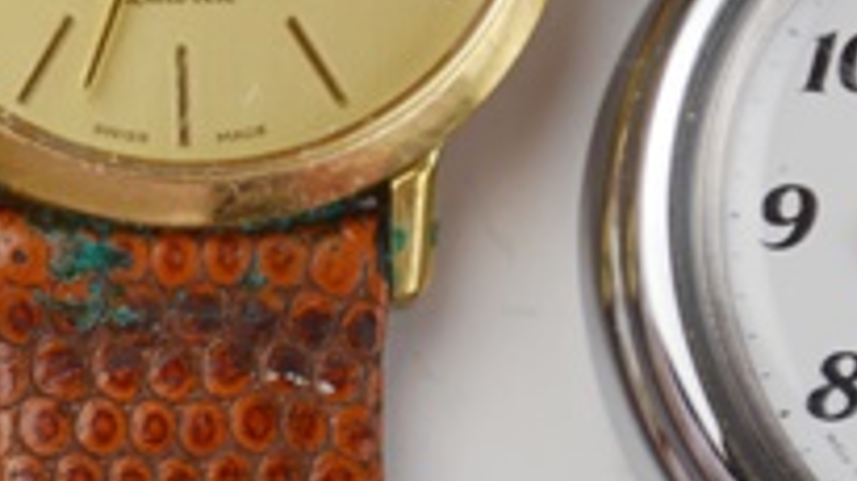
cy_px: 17
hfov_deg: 8.4
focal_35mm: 253
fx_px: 5735
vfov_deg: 4.8
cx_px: -318
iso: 200
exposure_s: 1/160
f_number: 6.3
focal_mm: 55
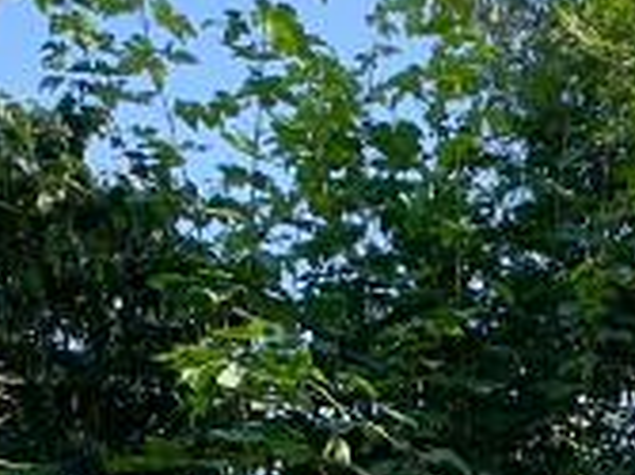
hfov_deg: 20.4
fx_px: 1576
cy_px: 1201
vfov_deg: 12.6
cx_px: 875
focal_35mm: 86
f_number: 2.2
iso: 40
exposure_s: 1/171
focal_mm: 2.22
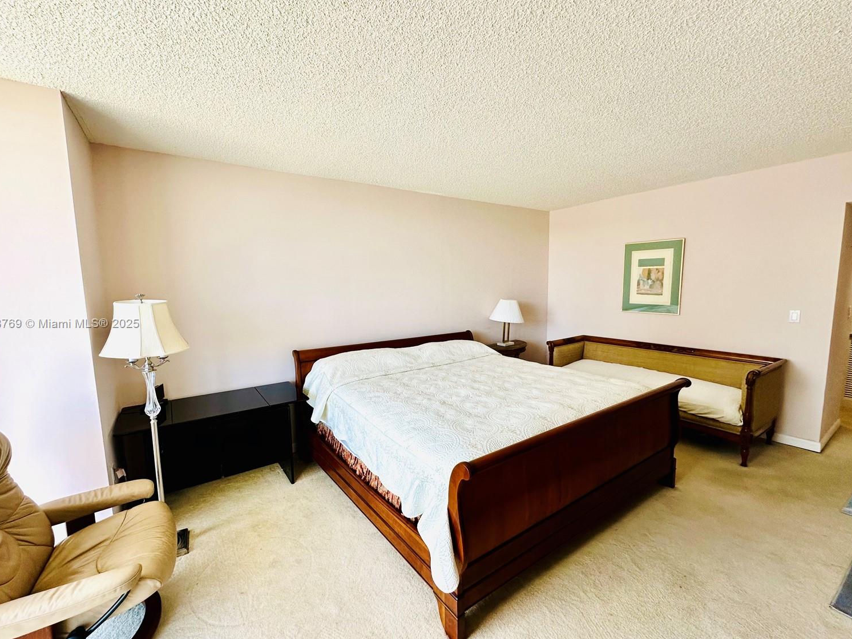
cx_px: 413
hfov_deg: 98.1
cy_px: 324
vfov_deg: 81.7
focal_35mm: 15
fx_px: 369
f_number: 2.2
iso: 100
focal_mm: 2.22
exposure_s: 1/99
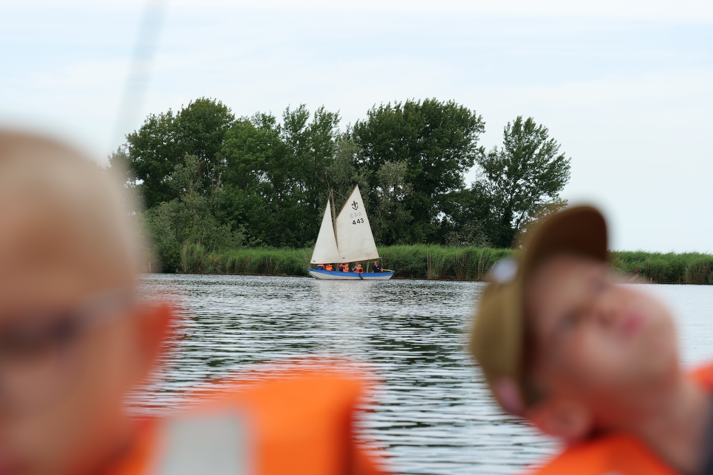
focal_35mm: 105
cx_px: 356
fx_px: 2079
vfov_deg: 13.0
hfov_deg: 19.5
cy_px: 238
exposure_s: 1/200
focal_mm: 105
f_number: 5.6
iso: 100
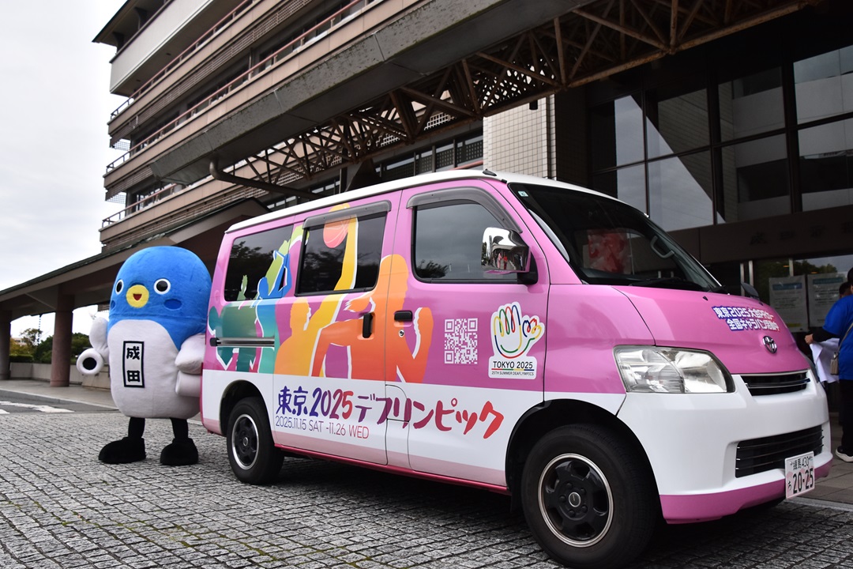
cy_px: 284
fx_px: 746
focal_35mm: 32
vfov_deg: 41.7
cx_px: 426
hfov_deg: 59.5
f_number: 6.3
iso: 400
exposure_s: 1/1600
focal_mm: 21
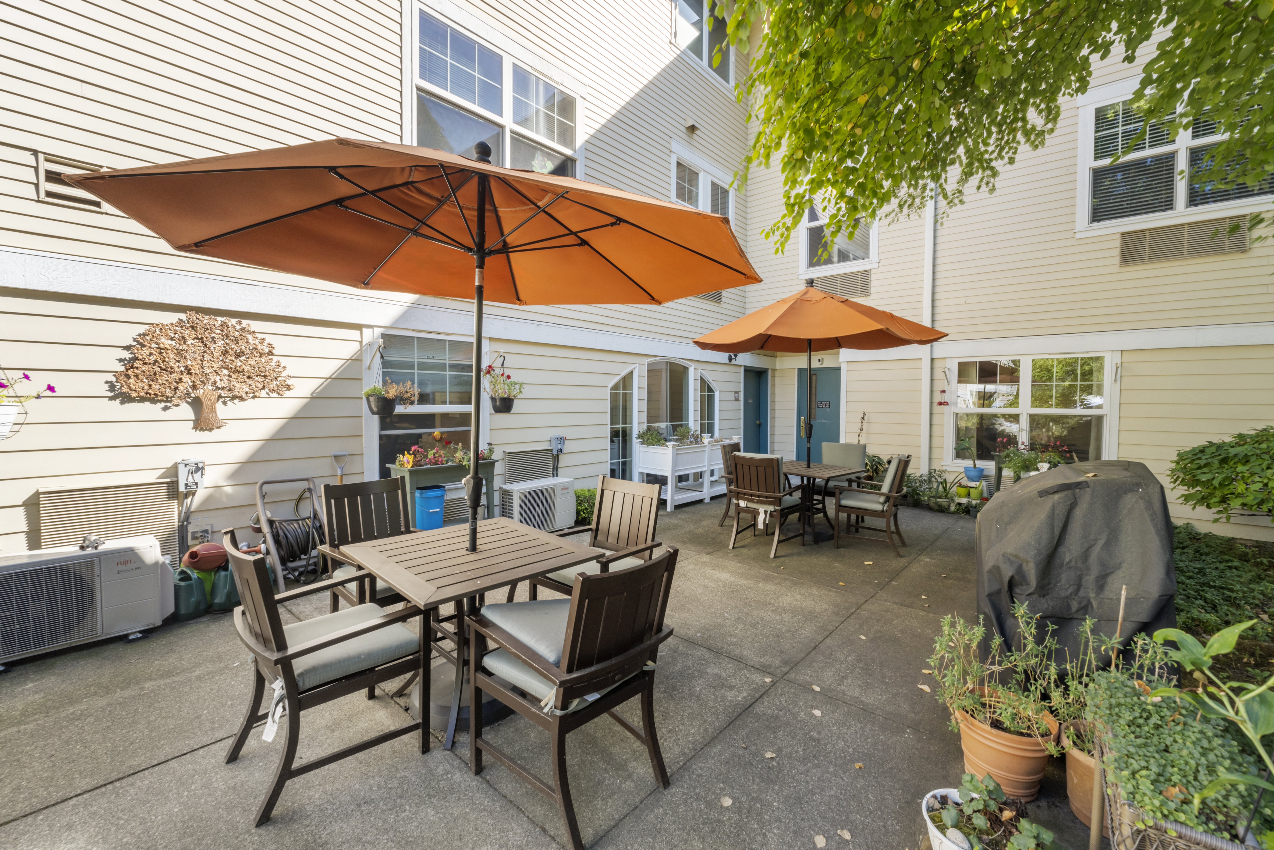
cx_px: 637
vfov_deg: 77.4
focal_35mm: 15
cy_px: 425
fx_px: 531
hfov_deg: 100.4
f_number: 8
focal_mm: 10
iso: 400
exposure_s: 1/640
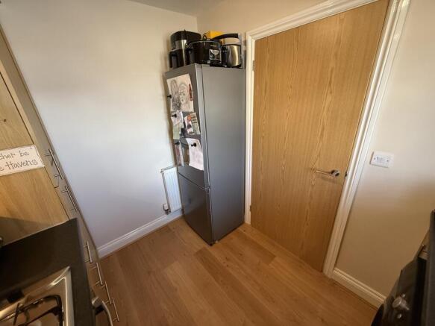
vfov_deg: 85.7
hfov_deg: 102.1
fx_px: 176
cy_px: 163
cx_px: 218
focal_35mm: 14
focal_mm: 2.22
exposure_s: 1/50
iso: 250
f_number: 2.2
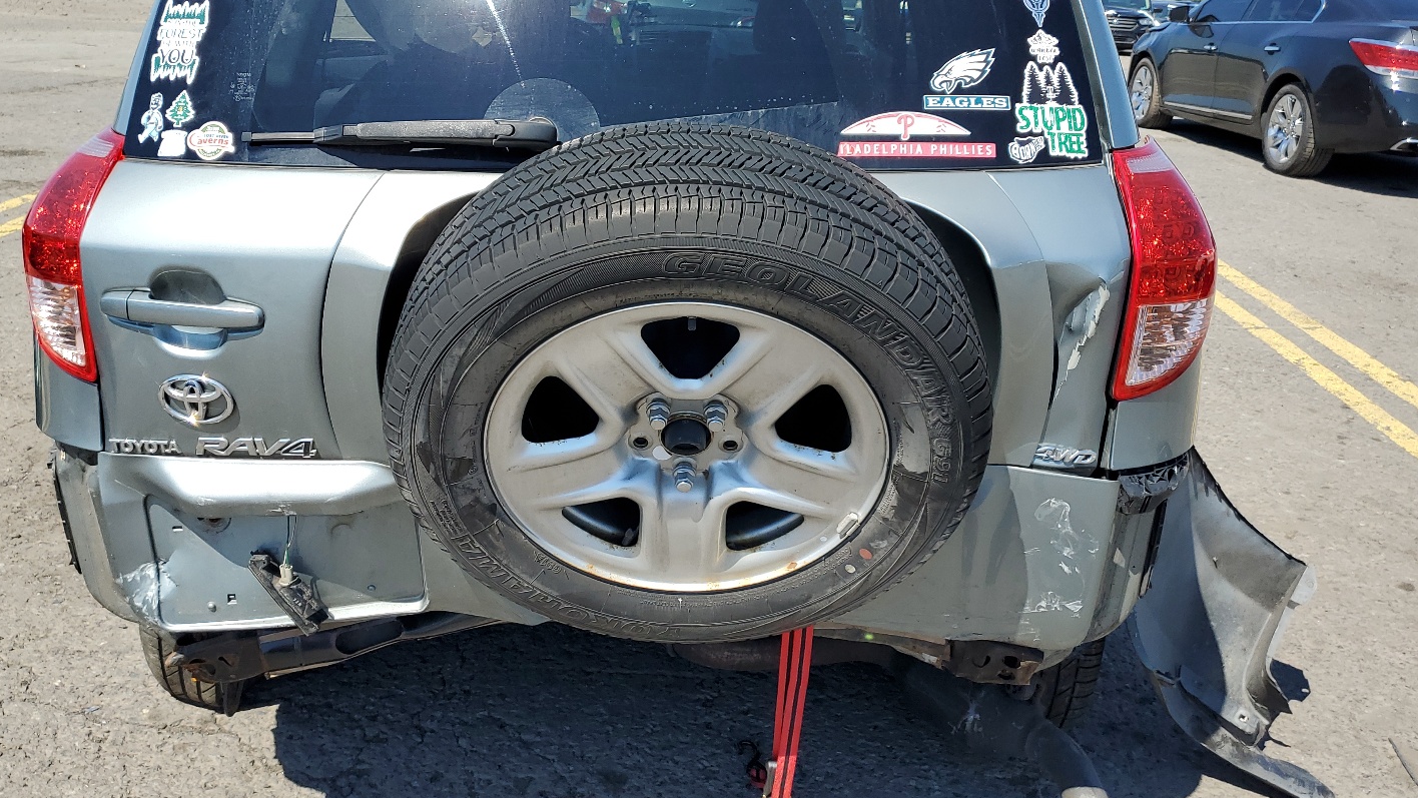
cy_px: 296
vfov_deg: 36.5
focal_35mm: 32
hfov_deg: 61.0
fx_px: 1203
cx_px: 665
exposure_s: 1/2500
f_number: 1.5
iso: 50
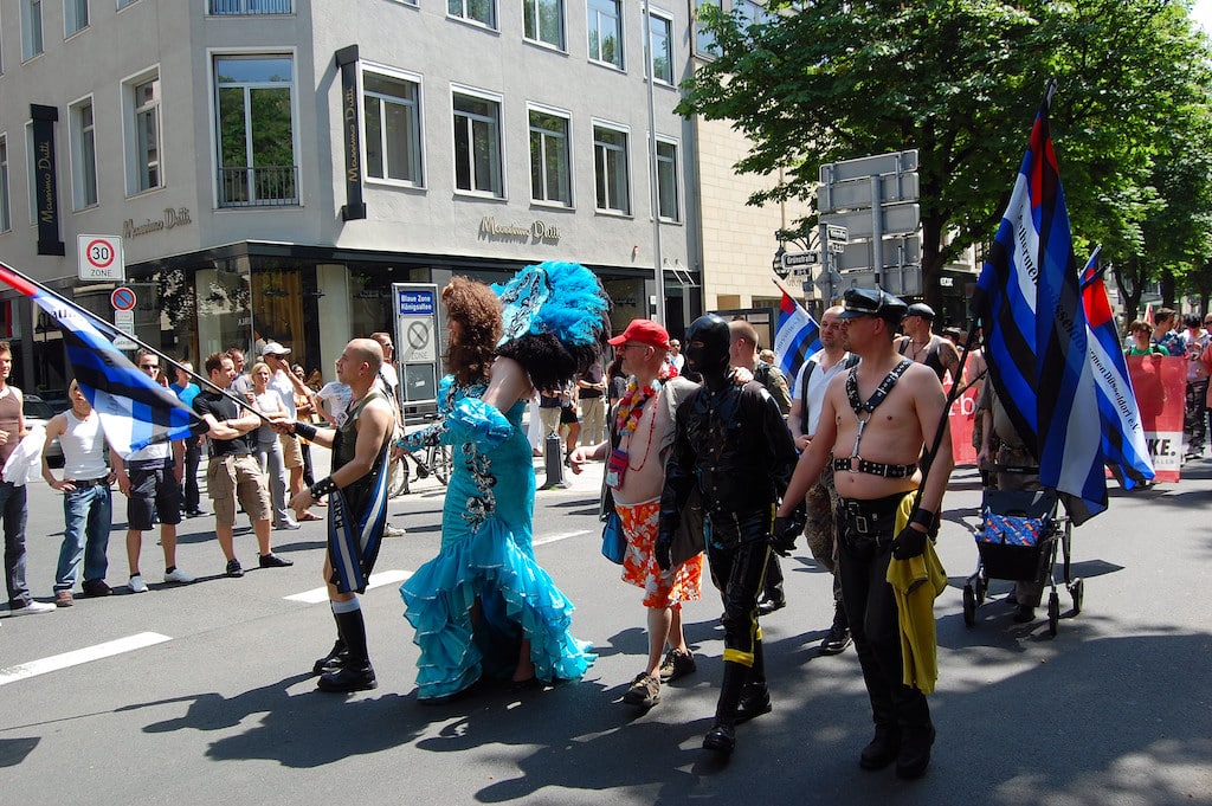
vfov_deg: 43.5
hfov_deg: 62.0
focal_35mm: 30
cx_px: 606
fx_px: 1009
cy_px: 403
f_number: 7.1
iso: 200
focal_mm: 20
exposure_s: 1/200
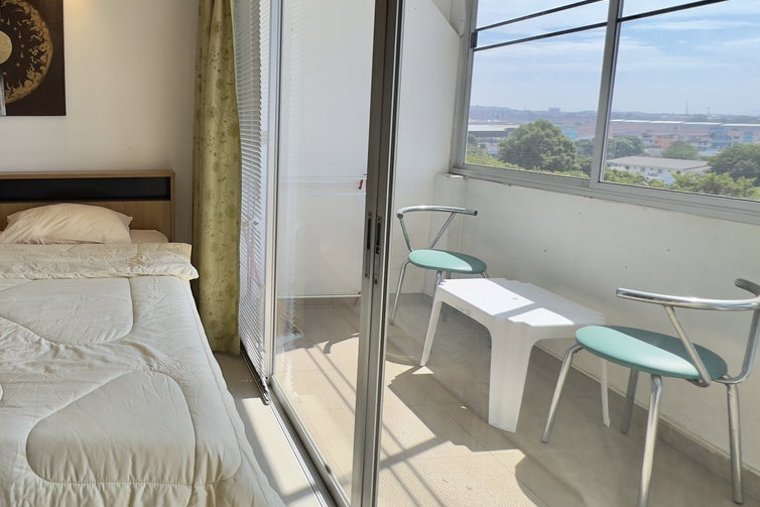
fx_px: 507
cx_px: 174
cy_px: 184
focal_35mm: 24
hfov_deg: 68.1
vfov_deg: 52.5
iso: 40
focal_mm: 2.22
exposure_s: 1/341
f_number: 2.2
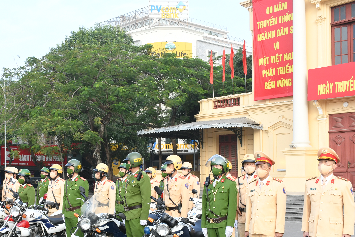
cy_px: 163
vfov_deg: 24.9
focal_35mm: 54
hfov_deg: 36.7
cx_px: 135
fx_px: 532
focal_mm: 24
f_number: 8
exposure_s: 1/200
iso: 320
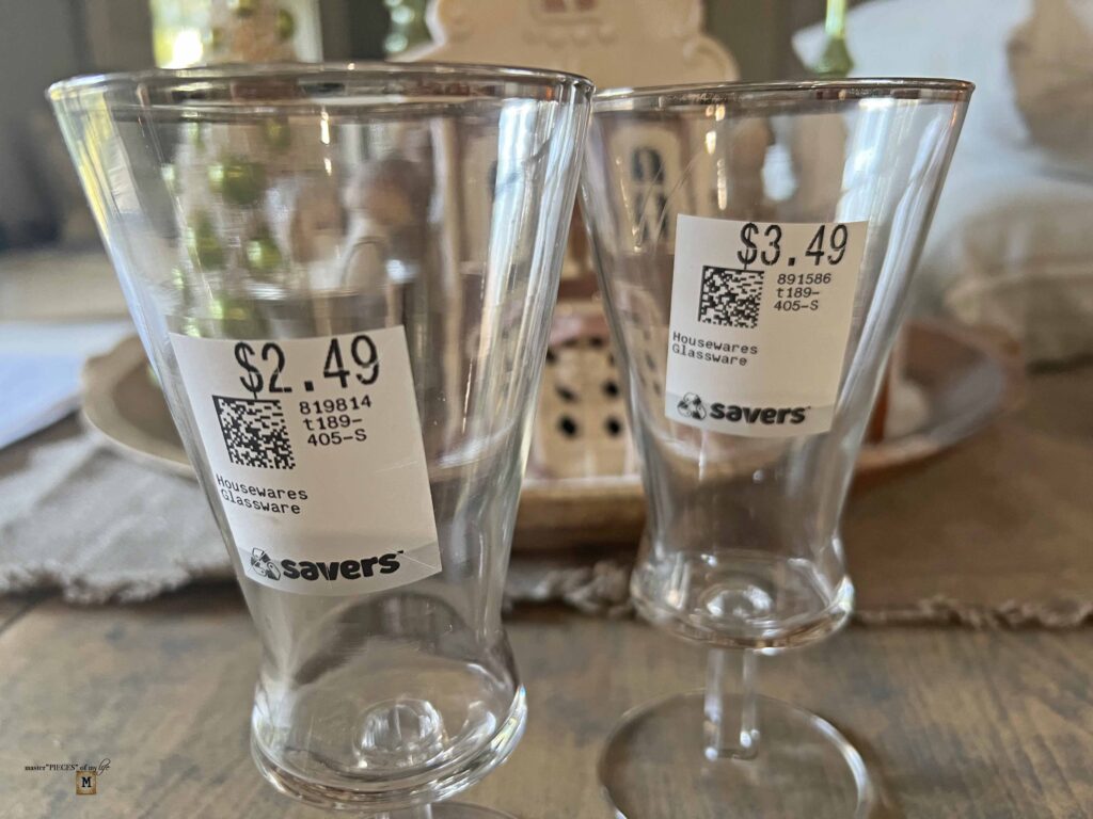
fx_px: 821
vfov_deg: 53.1
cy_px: 410
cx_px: 546
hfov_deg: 67.3
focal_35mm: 26
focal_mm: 5.7
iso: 320
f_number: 1.5
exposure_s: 1/60
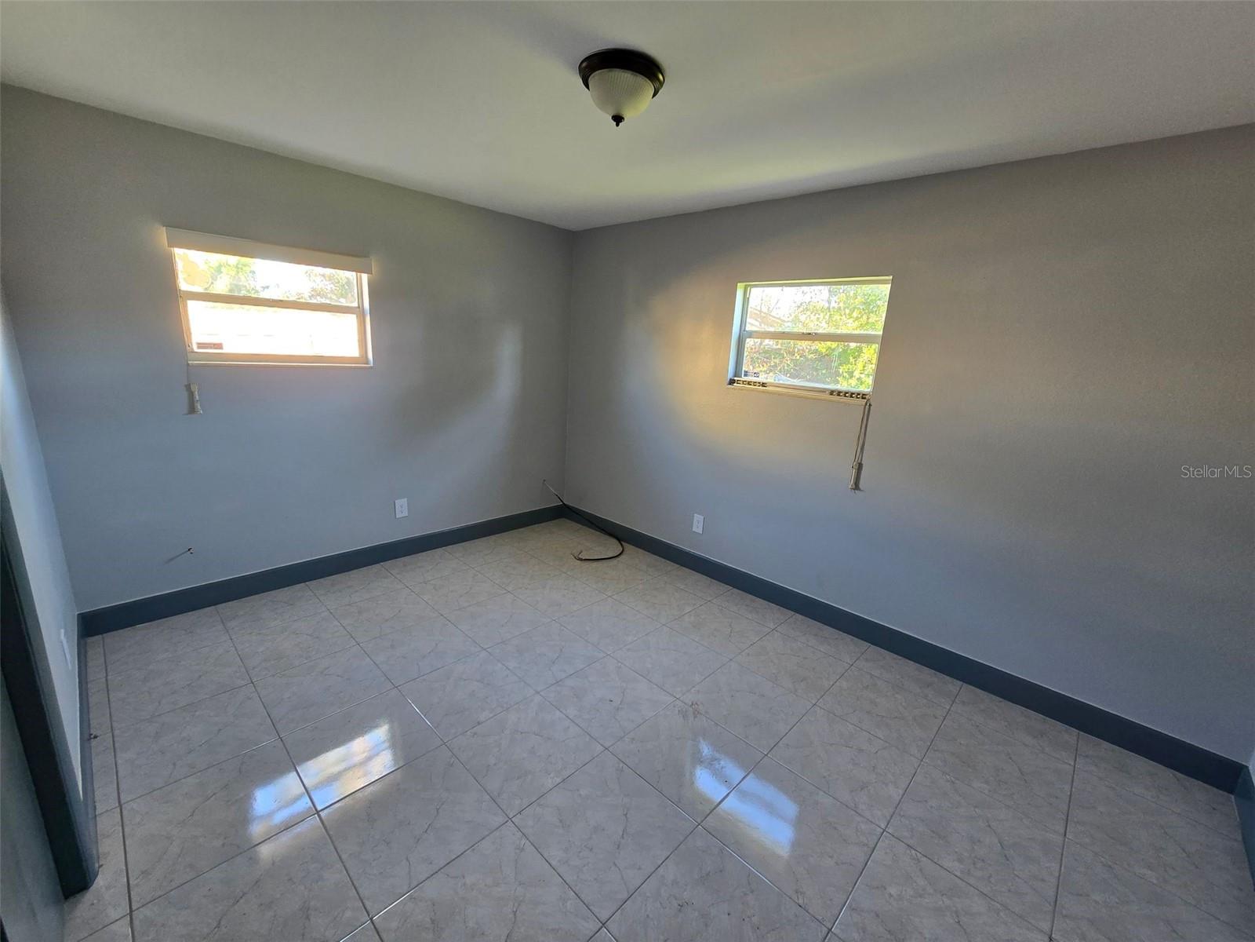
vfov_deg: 89.9
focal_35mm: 13
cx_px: 628
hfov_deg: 106.2
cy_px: 471
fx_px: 471
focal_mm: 2.2
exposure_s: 1/60
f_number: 2.2
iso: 125
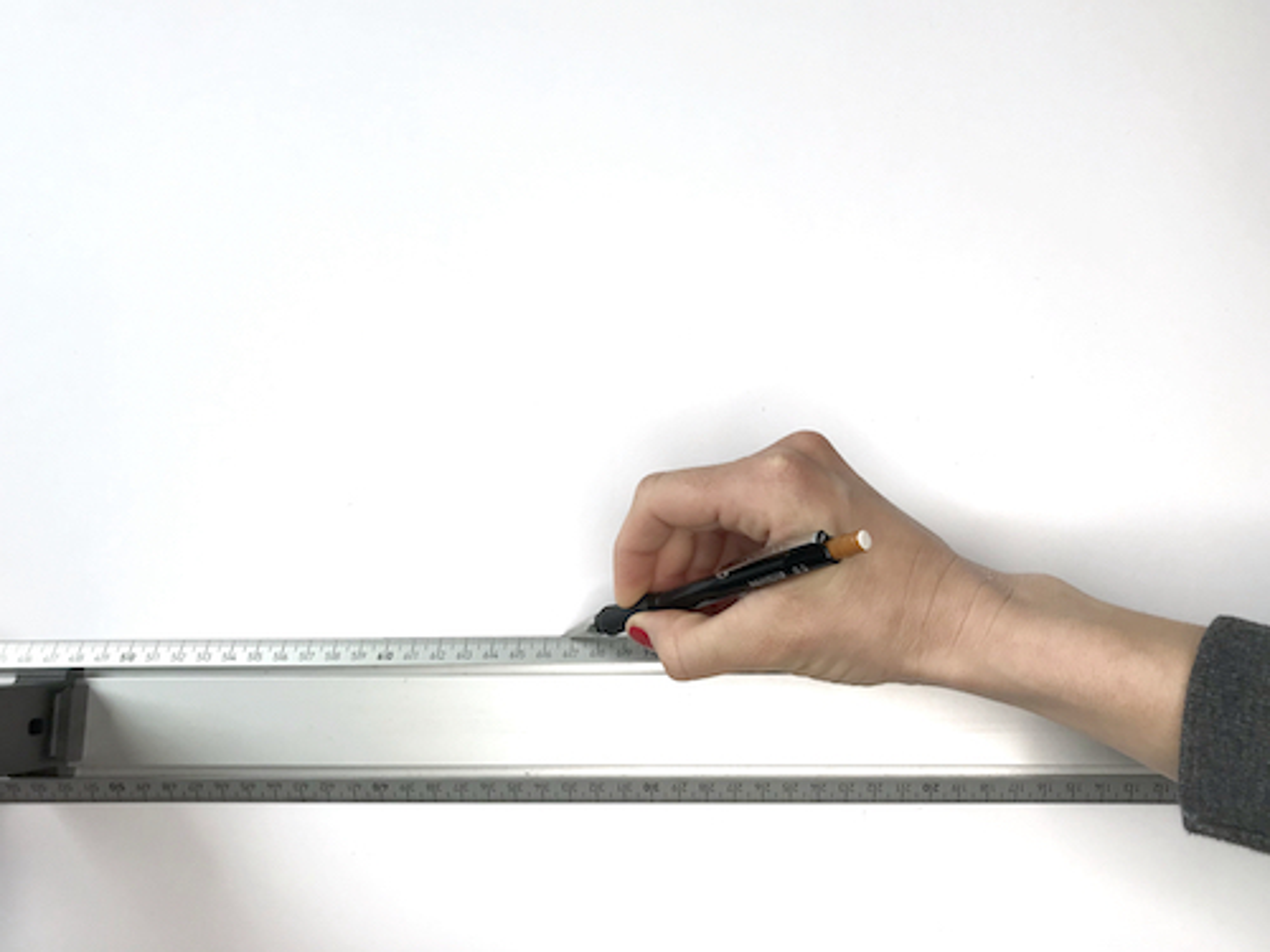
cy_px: 476
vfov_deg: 49.7
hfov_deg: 63.4
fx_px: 1027
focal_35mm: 28
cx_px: 635
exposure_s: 1/122
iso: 20
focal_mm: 4
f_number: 1.8
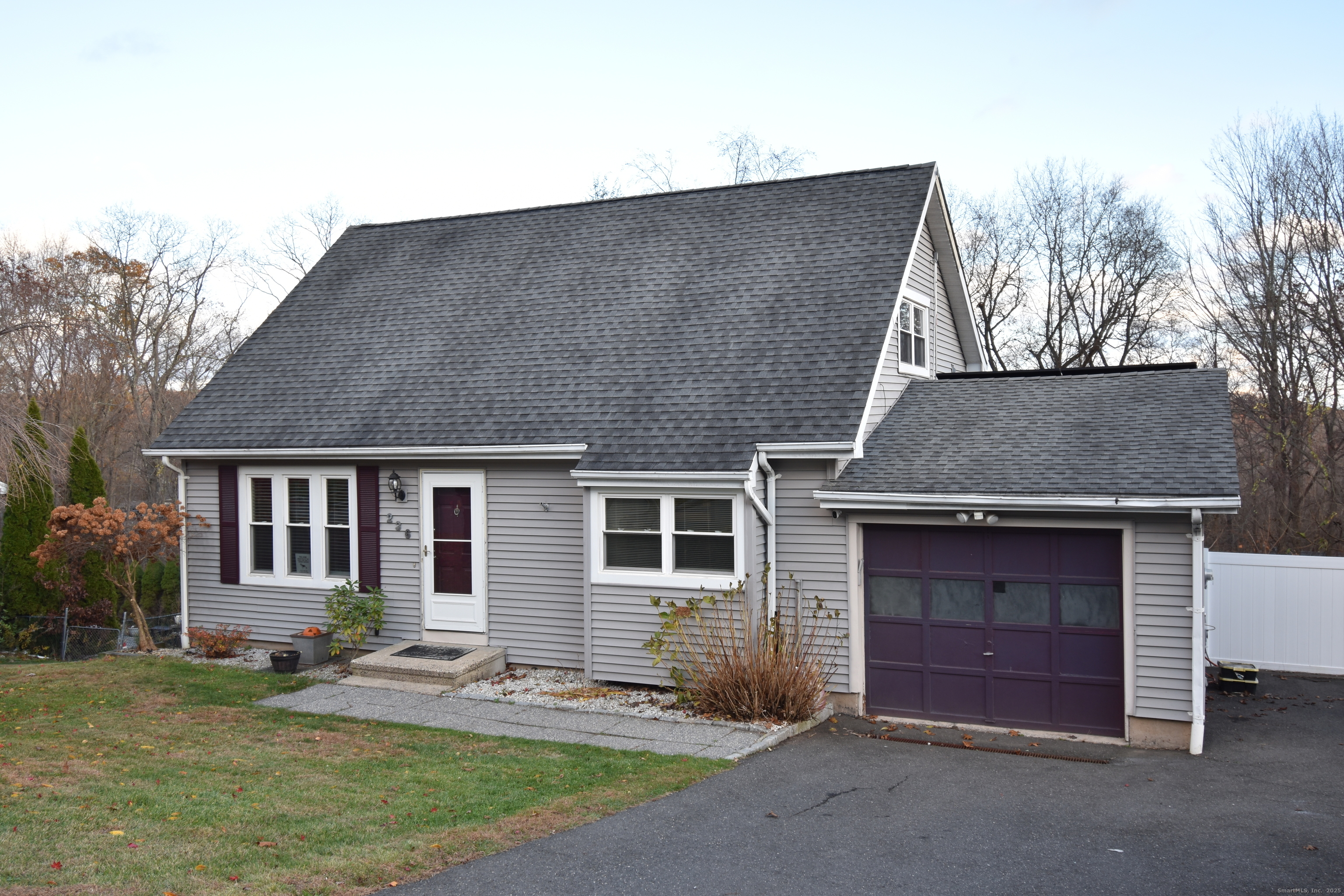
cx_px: 672
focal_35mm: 30
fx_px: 1120
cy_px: 448
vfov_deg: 43.6
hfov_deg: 61.9
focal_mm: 20
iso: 100
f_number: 5.6
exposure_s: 1/30
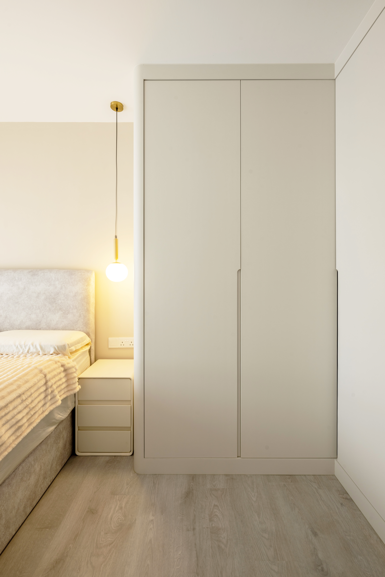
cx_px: 192
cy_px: 288
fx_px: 257
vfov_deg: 96.7
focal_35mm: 16
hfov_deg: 73.7
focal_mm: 16
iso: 100
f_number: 11
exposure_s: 1.6
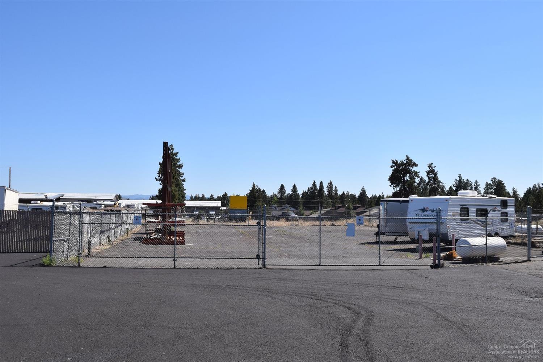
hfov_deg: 53.1
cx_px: 272
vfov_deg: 36.9
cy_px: 181
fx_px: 543
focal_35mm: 36
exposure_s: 1/400
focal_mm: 24
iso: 200
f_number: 10
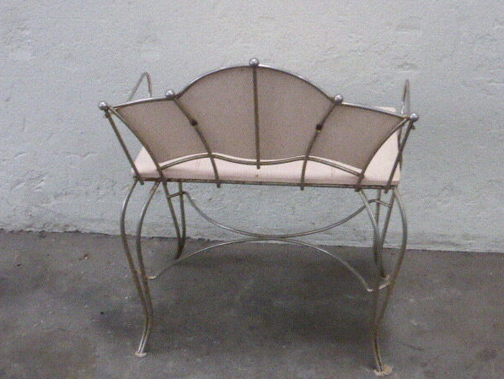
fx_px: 889
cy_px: 195
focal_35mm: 61
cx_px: 261
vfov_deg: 24.0
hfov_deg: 31.7
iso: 1600
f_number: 4.6
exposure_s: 1/30
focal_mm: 9.7
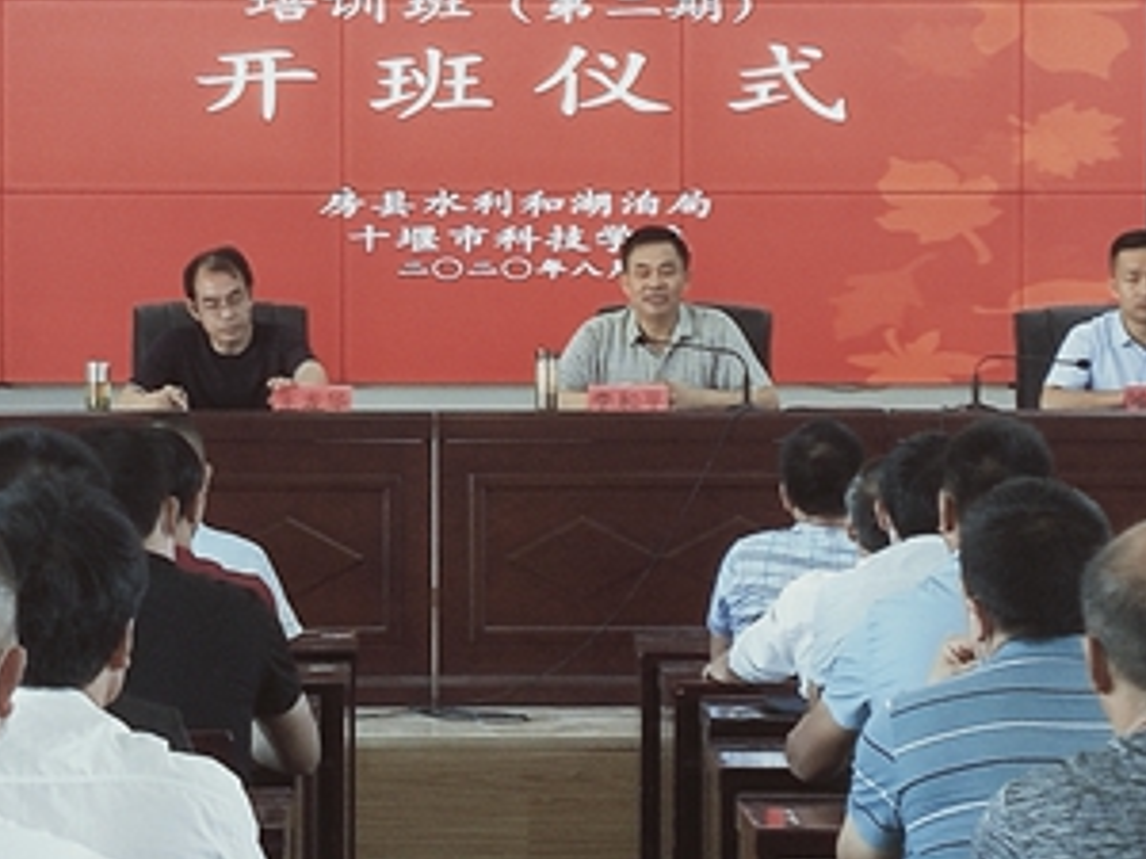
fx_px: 1523
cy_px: 492
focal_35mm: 46
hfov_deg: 41.2
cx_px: 550
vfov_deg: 31.5
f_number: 1.7
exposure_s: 1/50
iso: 79
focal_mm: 3.99
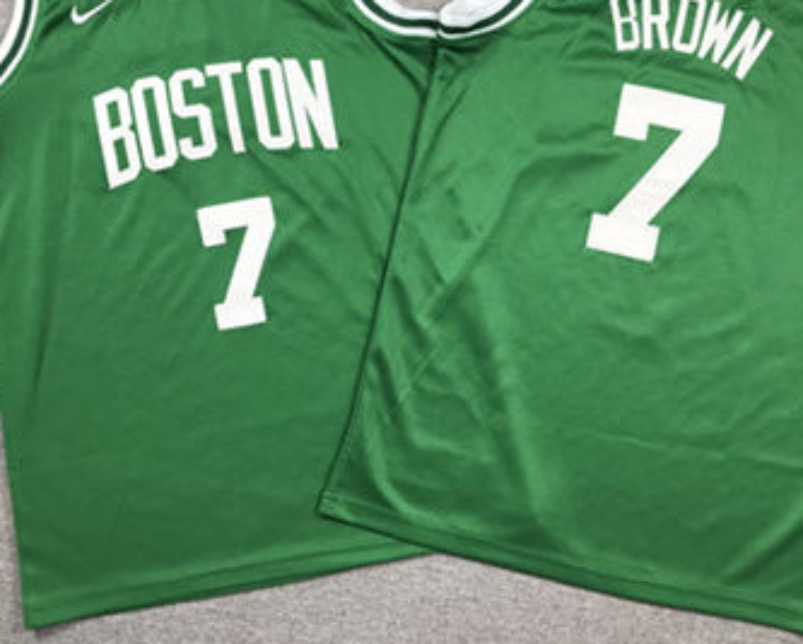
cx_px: 412
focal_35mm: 41
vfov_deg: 36.2
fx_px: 975
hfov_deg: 44.7
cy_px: 226
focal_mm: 3.99
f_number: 1.8
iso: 32
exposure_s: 1/100
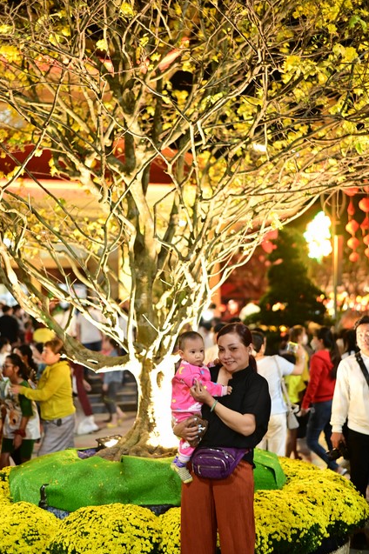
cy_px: 274
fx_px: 785
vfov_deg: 38.9
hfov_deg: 26.5
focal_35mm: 51
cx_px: 183
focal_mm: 50
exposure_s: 1/100
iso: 2500
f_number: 2
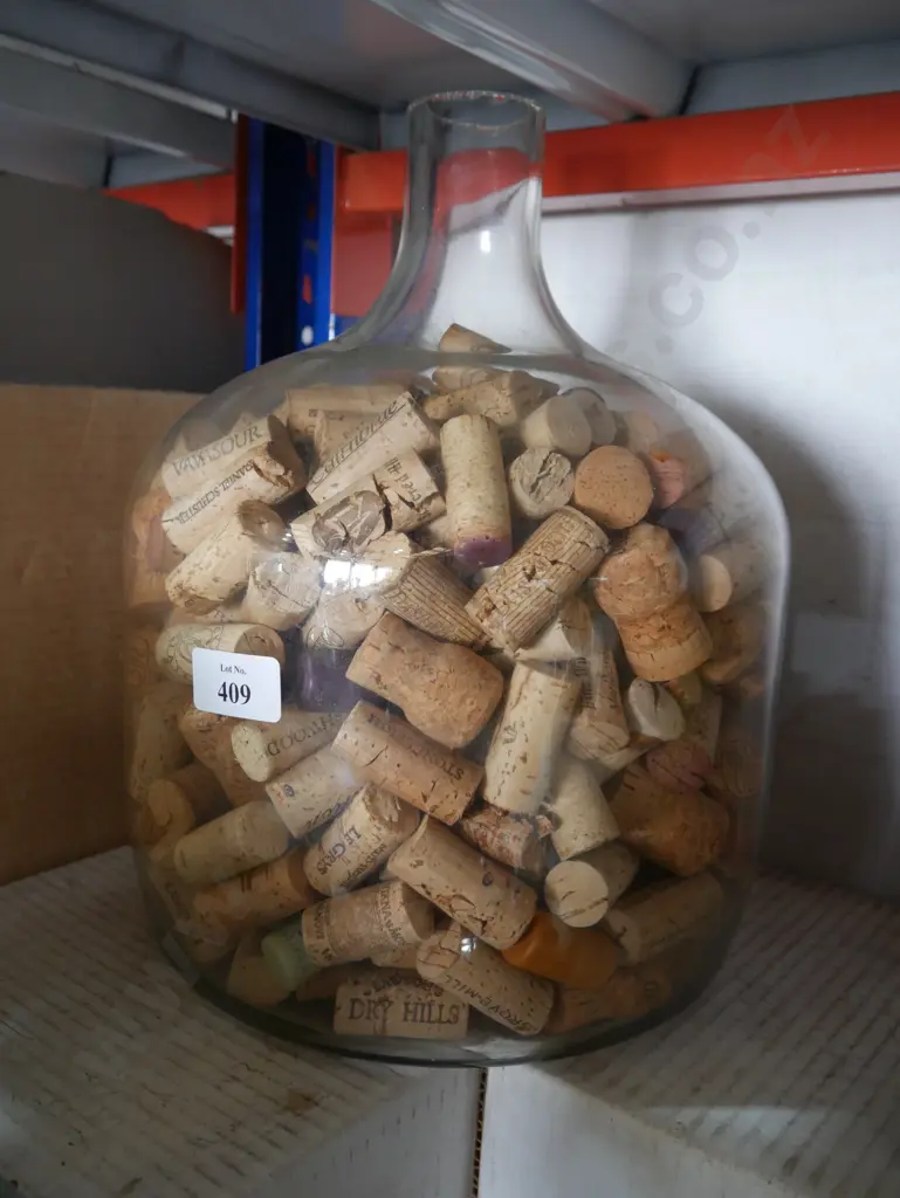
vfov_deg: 56.8
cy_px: 599
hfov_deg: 44.2
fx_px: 1108
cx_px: 450
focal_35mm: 32
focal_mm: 16
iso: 800
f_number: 3.6
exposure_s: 1/60
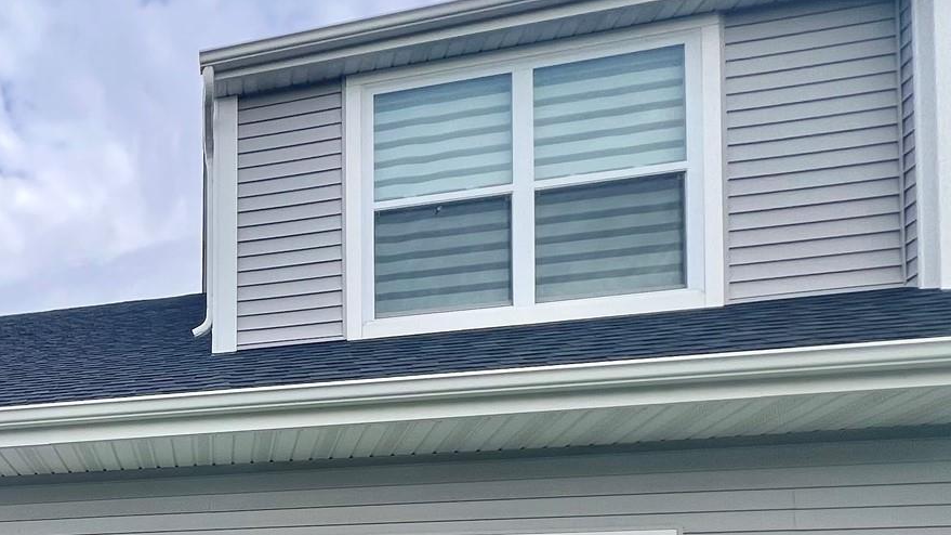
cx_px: -70
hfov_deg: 46.0
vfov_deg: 30.0
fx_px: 832
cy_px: 656
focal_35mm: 33
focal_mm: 1.57
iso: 32
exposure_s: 1/576
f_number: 1.8
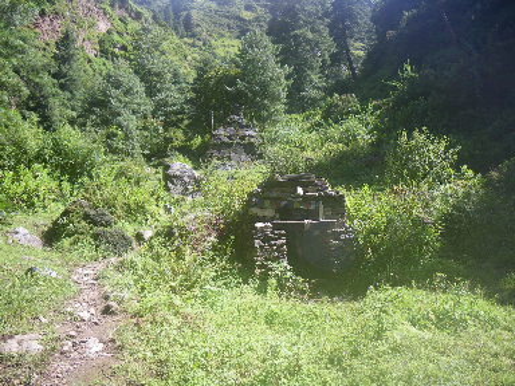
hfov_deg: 63.4
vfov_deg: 49.7
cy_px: 193
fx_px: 417
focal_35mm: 28
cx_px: 258
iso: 50
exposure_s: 1/160
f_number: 3.5
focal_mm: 5
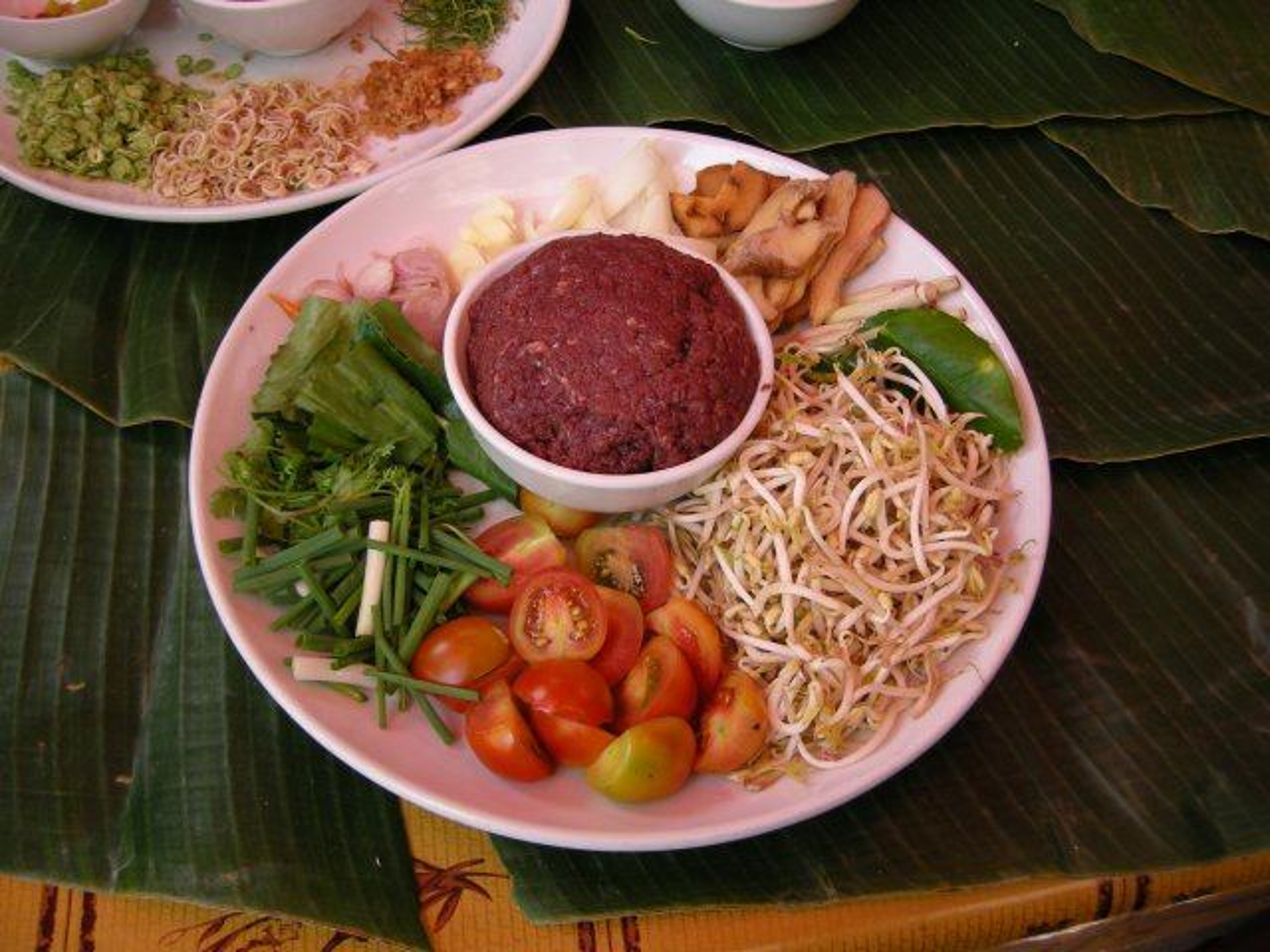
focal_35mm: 36
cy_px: 476
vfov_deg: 39.7
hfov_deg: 51.4
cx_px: 635
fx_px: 1321
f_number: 3
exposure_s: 1/61.8
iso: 64
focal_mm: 7.5
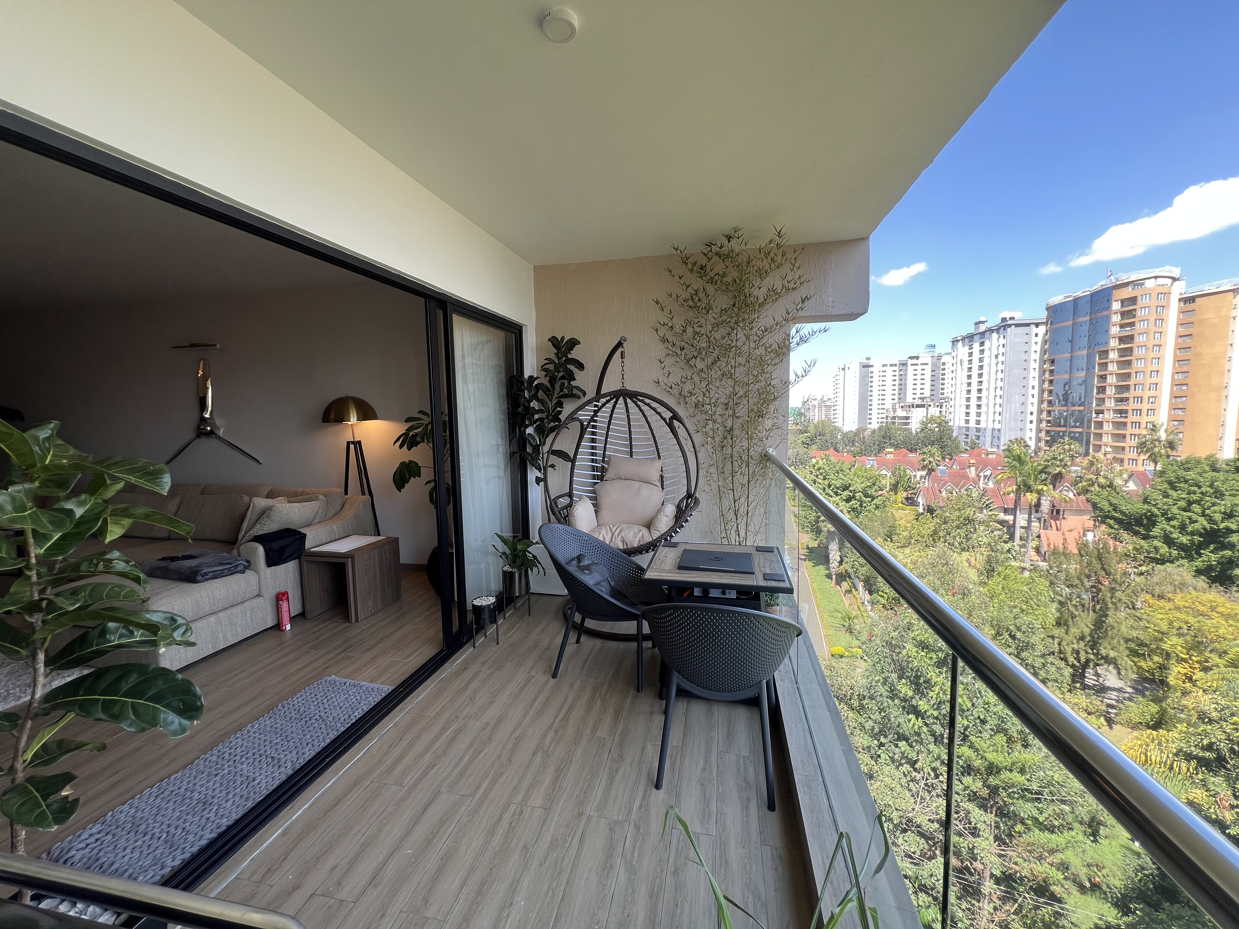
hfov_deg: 106.2
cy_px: 464
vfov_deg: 89.9
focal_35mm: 13
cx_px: 620
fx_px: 465
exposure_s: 1/123
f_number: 1.8
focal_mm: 1.57
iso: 32
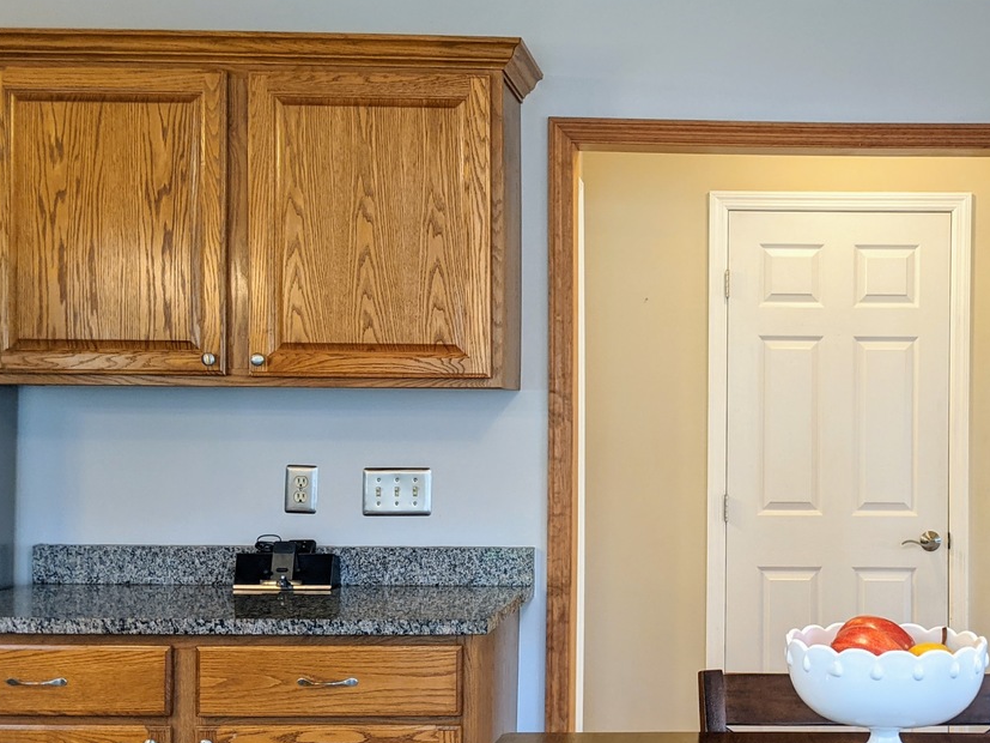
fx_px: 1344
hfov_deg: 39.1
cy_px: 425
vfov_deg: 30.8
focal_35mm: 47
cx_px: 775
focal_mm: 4.44
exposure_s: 1/40
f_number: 1.8
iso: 88
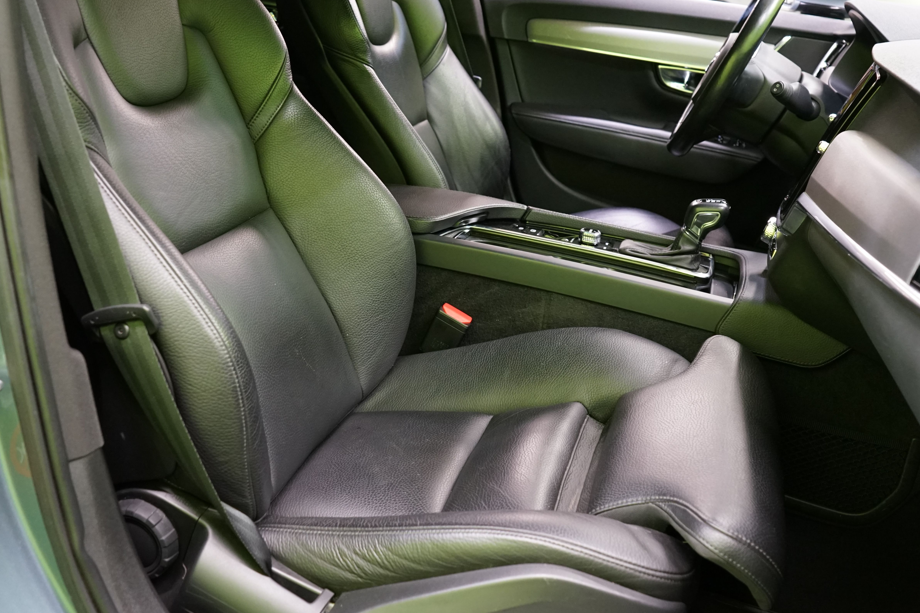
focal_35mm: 39
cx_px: 474
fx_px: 997
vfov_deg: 34.1
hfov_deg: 49.5
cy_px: 235
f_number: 5
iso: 2500
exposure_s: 1/15
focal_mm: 31
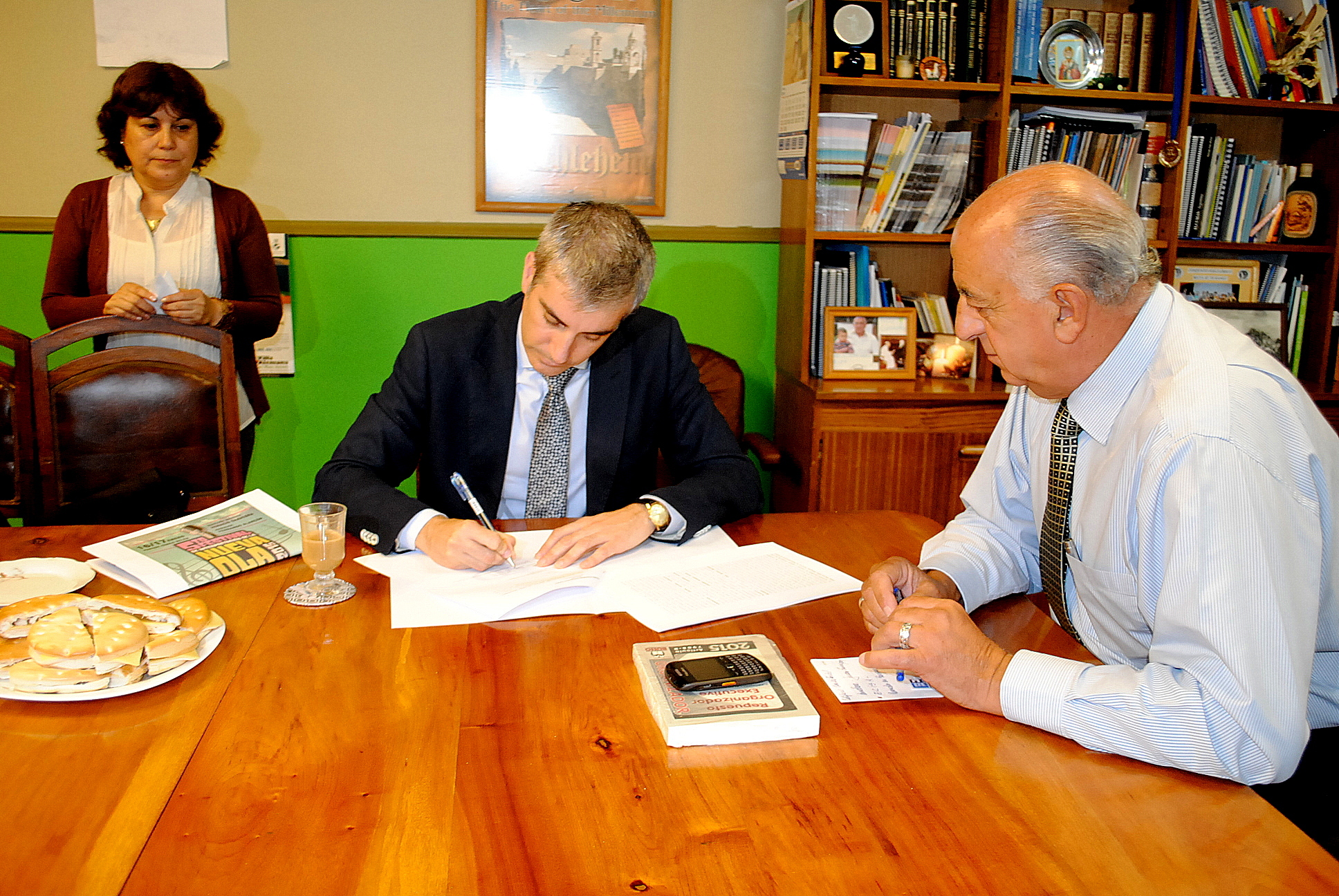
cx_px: 670
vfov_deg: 40.1
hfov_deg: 57.2
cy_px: 448
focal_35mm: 33
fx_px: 1229
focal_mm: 22
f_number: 4
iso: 800
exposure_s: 1/50
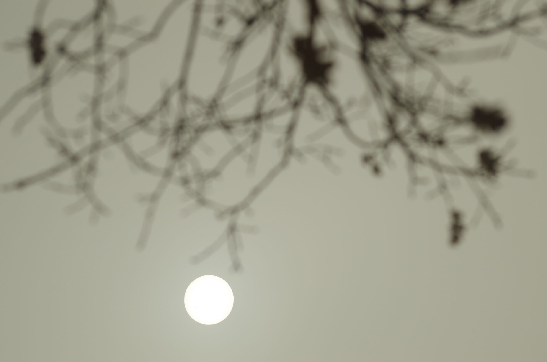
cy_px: 181
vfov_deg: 4.0
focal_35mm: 345
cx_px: 274
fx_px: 5232
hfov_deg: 6.0
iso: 200
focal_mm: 230
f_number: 10
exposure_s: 1/1000
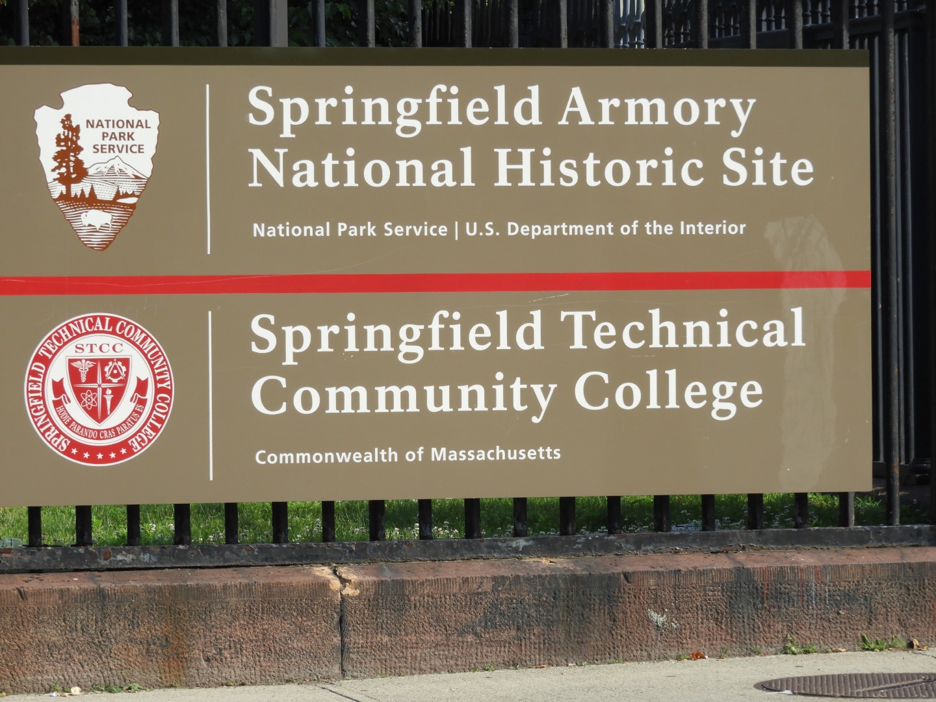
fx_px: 5949
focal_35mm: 220
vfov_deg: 6.8
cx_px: 468
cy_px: 351
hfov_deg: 9.0
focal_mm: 39.4
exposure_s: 1/250
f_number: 5.3
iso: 100
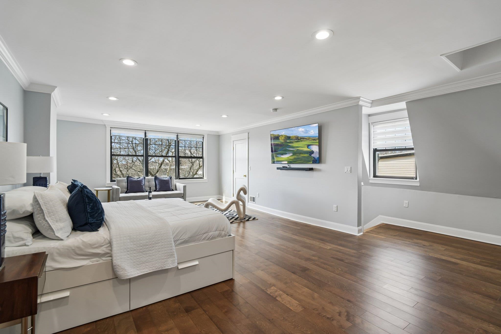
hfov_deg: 96.7
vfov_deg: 73.7
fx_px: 223
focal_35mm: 16
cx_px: 250
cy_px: 167
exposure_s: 1/40
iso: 400
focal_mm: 16
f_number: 8
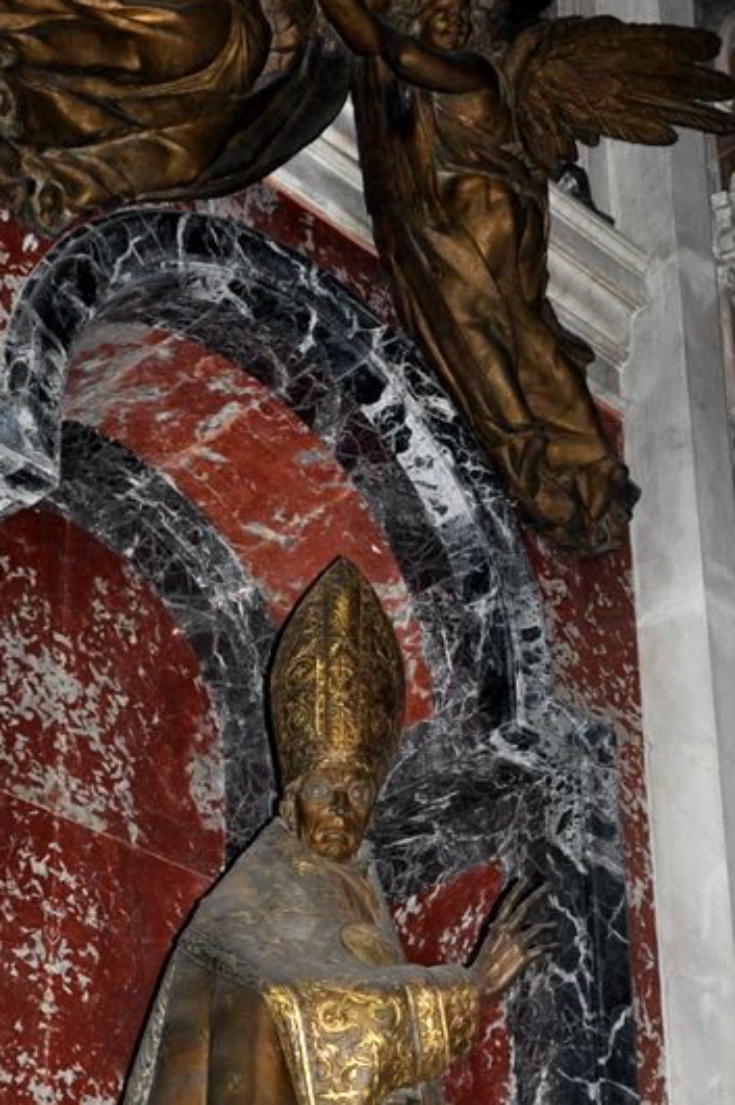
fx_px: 2485
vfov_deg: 24.3
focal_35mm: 81
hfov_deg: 16.8
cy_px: 1009
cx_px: 267
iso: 800
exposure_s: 1/60
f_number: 4
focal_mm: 28
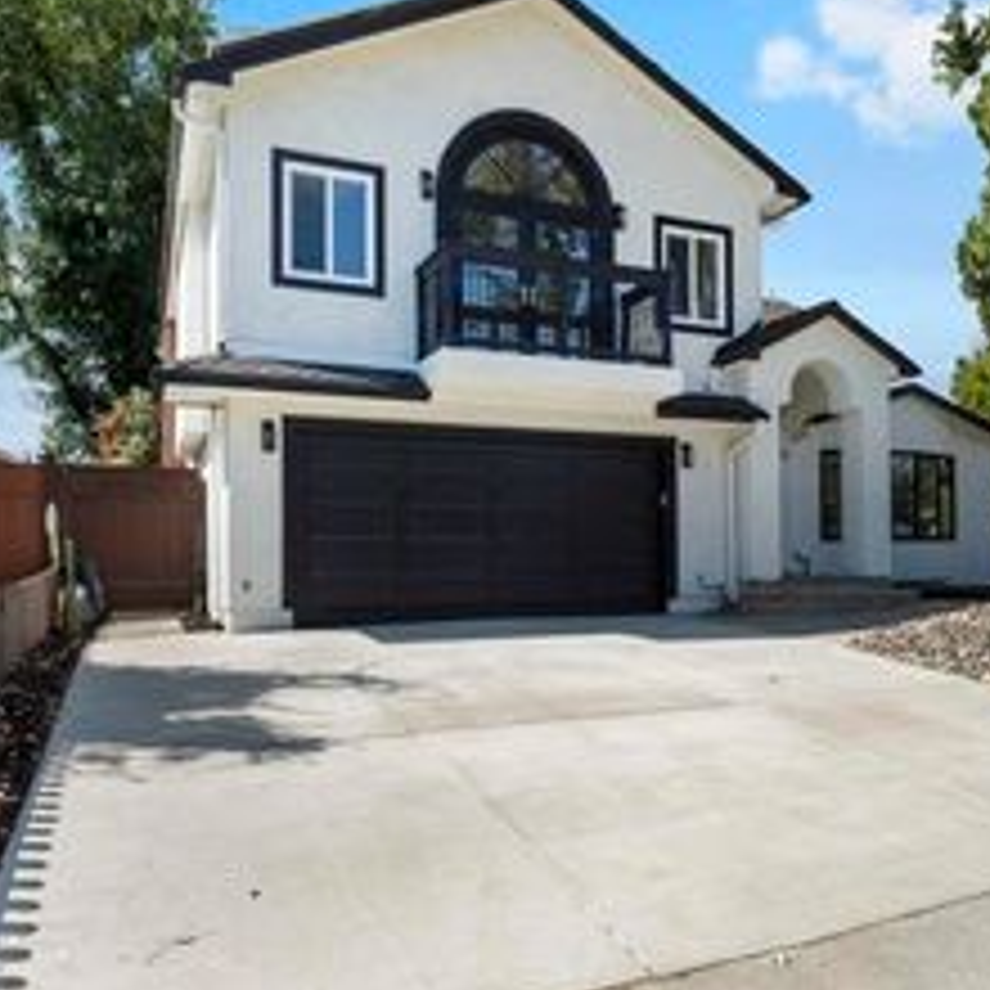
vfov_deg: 58.5
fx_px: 874
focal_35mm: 27
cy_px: 605
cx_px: 594
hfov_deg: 58.6
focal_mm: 14
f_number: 16
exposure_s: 1/15
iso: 100
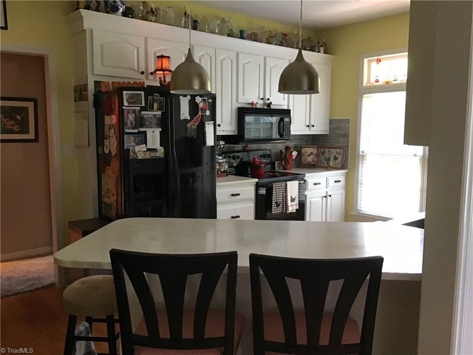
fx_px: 424
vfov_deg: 45.4
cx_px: 236
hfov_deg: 58.4
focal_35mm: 31
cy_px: 178
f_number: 2.4
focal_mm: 3.3
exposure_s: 1/20
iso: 200
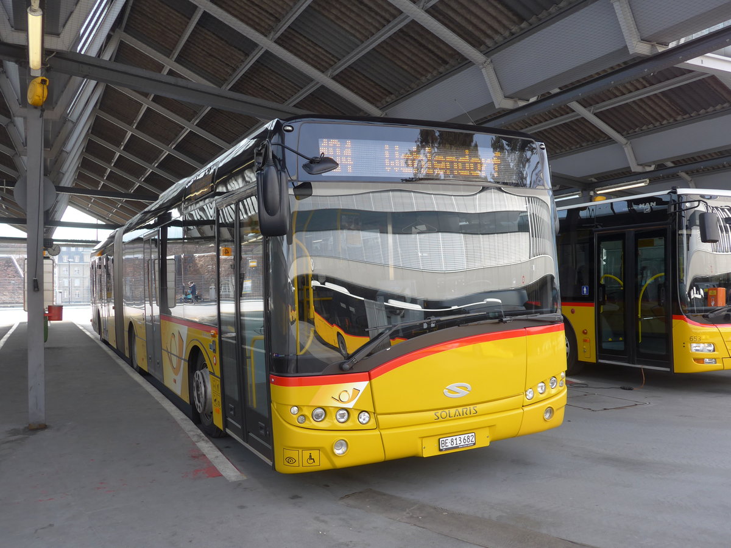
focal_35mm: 31
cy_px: 274
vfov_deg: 45.4
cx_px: 366
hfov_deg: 58.4
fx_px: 655
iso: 80
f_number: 2.8
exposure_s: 1/200
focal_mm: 6.5
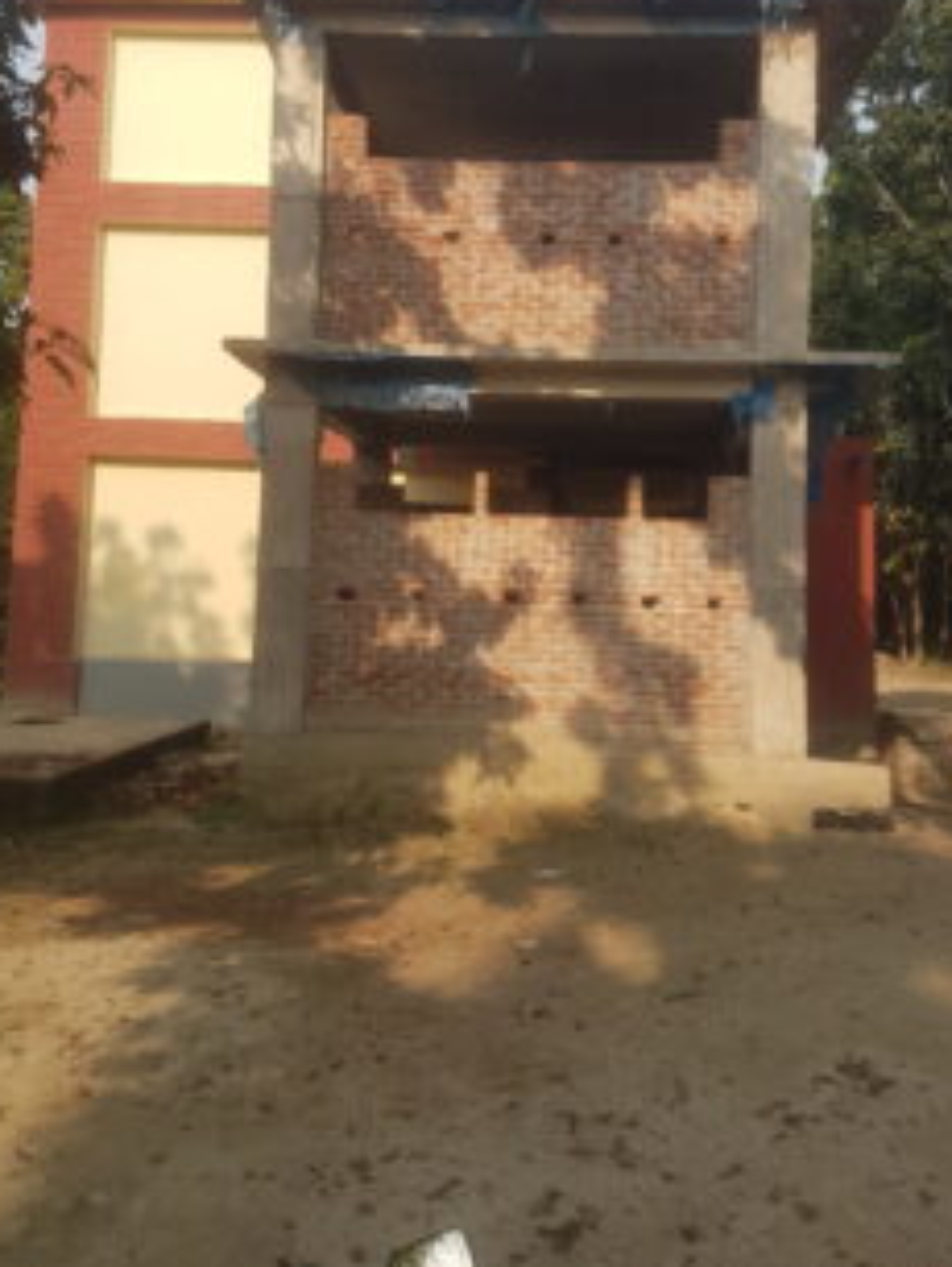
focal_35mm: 31
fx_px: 1135
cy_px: 528
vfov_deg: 58.0
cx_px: 546
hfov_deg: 45.4
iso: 40
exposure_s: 1/1032
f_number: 1.7
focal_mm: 4.2
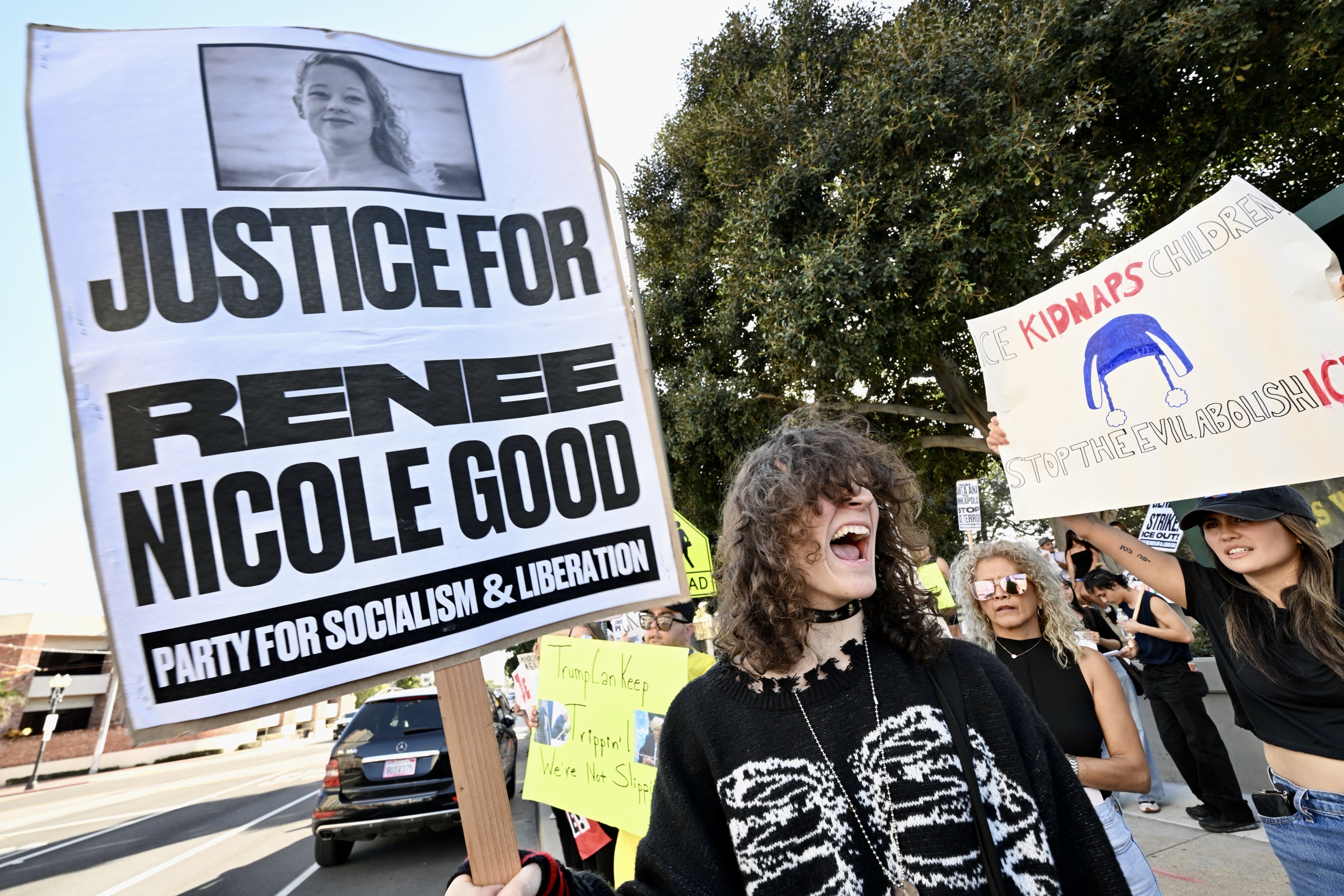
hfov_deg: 102.3
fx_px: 541
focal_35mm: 14
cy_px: 448
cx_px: 672
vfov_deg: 79.2
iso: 200
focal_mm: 14.5
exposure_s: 1/60
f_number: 8
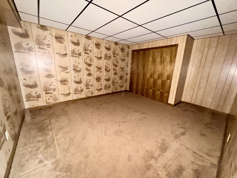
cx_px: 118
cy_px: 89
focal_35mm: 14
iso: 1000
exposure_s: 1/16
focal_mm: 2.22
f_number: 2.2
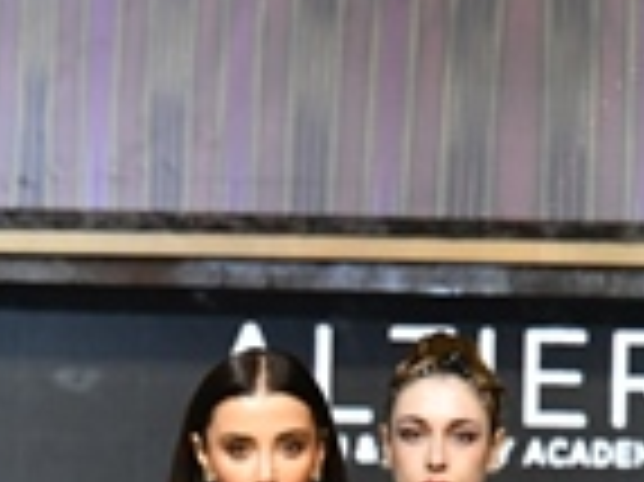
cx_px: 225
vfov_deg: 1.4
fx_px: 20001
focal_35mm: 1076
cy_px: 822
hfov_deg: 1.8
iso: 2500
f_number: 7.1
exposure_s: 1/200
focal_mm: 200
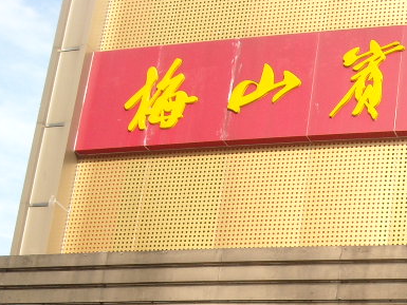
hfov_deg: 20.1
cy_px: 389
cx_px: 447
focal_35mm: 93
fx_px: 1094
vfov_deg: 15.2
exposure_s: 1/419
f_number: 2.8
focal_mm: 5.7
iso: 64
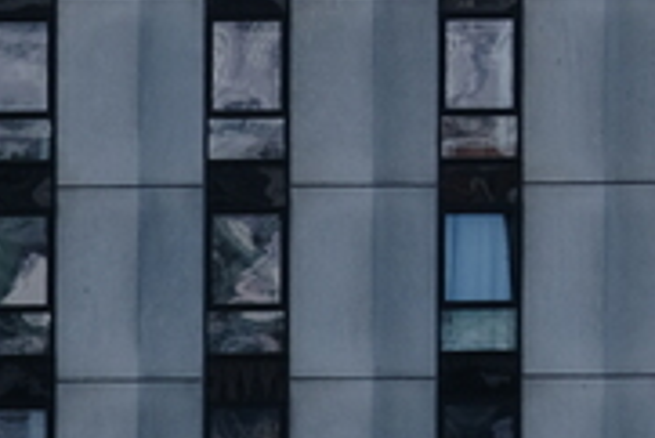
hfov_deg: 0.7
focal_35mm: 2755
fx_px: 50164
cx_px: 1683
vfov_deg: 0.5
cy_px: -704
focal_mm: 325.6
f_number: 6.3
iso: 640
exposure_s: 1/1900
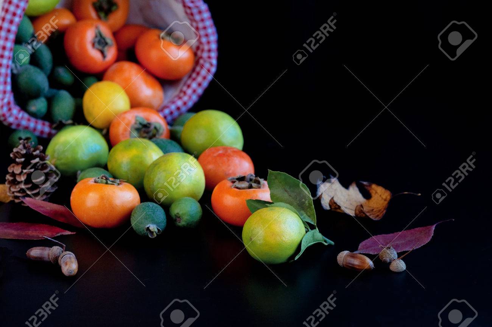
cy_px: 164
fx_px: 1740
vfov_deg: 10.7
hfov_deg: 16.1
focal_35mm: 128
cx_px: 246
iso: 200
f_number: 5
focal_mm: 85
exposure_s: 1/125
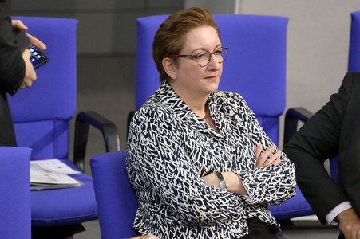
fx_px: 4996
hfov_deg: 4.1
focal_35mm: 500
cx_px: 180
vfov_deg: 2.7
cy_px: 120
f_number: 5.6
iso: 10000
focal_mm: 500
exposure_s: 1/200
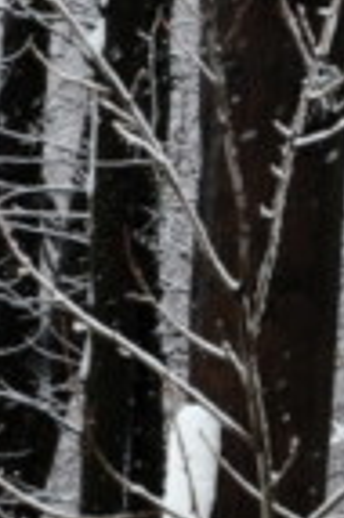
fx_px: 6594
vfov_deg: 4.5
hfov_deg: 3.0
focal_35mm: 459
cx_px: -514
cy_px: 661
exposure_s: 1/125
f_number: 11
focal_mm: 58
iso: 200
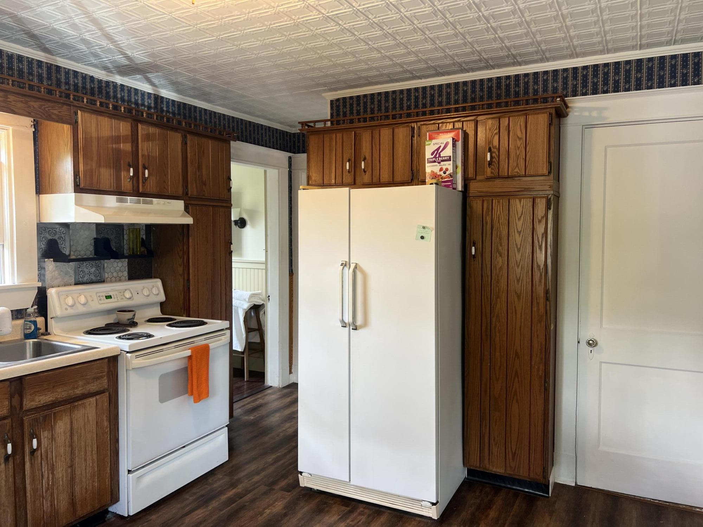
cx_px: 352
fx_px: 528
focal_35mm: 26
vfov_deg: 53.1
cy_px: 264
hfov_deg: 67.3
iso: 64
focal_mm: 5.7
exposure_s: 1/60
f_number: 1.5
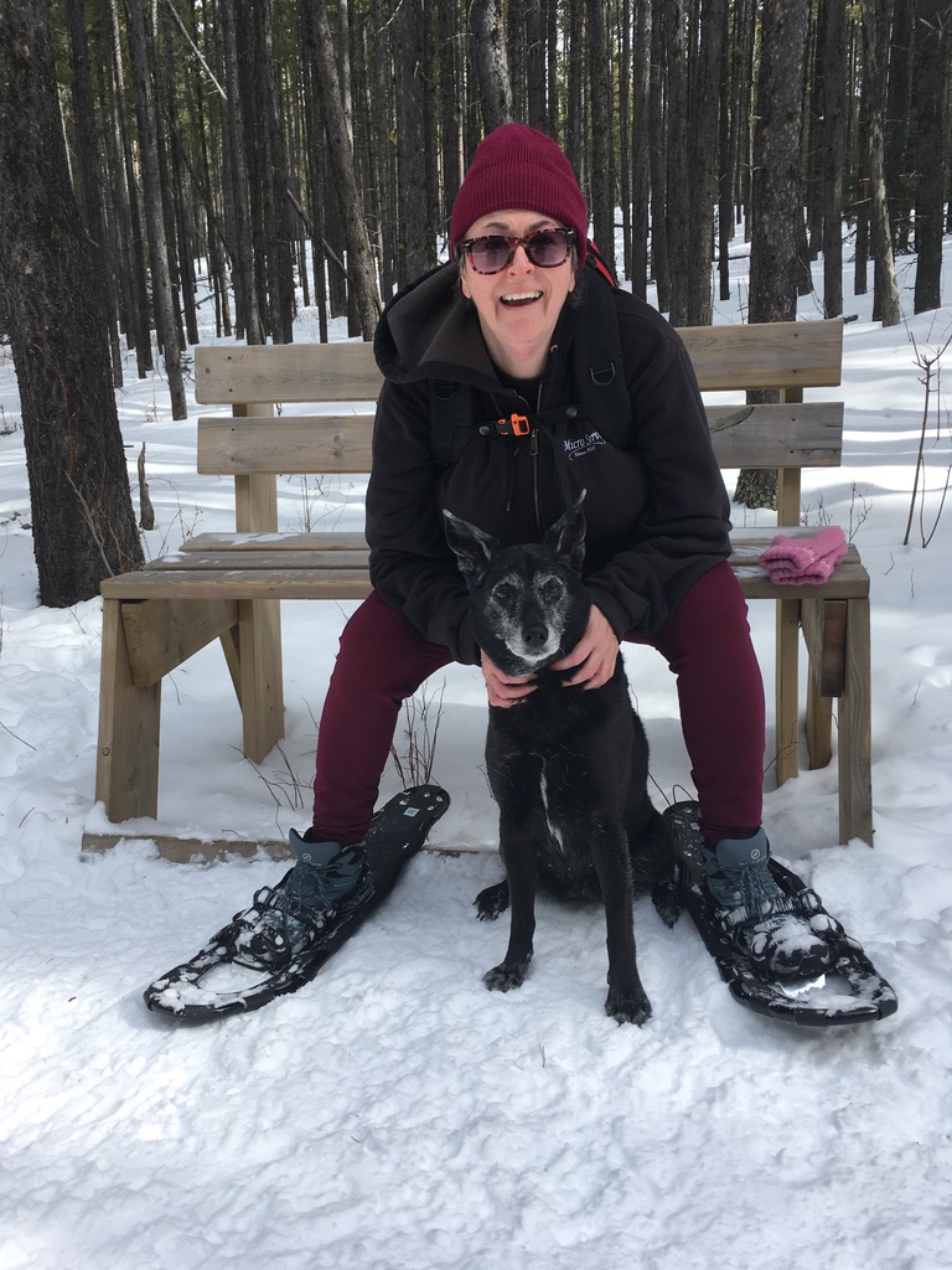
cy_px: 635
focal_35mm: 29
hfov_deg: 48.2
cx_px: 476
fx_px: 1063
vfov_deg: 61.7
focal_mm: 4.15
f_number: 2.2
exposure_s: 1/475
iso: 25
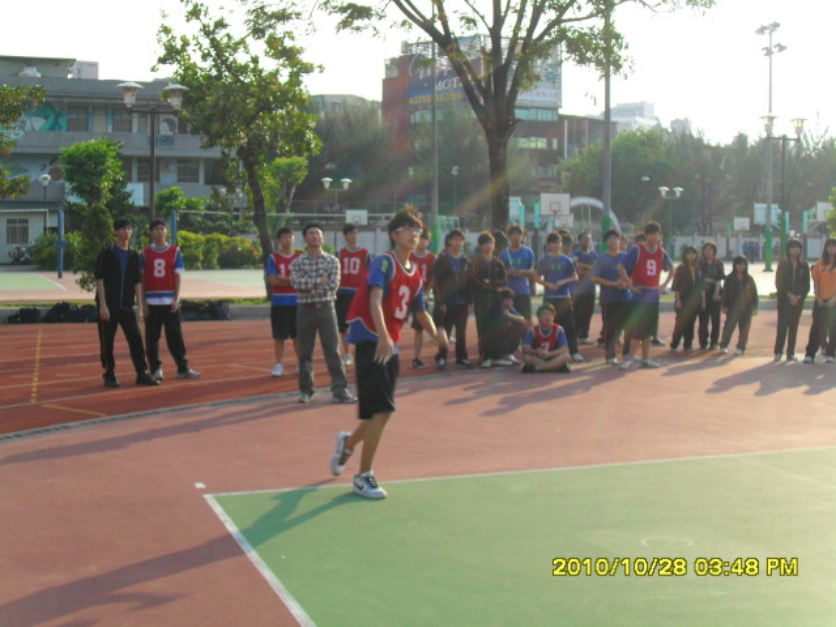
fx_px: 1208
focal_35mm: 50
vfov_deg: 29.1
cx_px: 418
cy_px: 314
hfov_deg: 38.2
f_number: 11.1
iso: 100
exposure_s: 1/60
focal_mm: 8.8
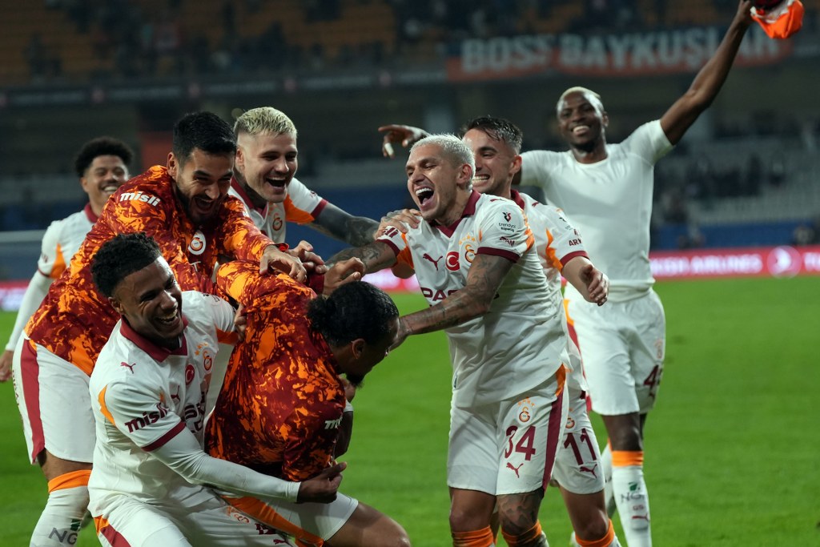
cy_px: 274
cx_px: 410
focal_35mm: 142
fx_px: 3235
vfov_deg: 9.7
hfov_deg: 14.4
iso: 2000
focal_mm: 95
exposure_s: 1/1250
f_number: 2.8
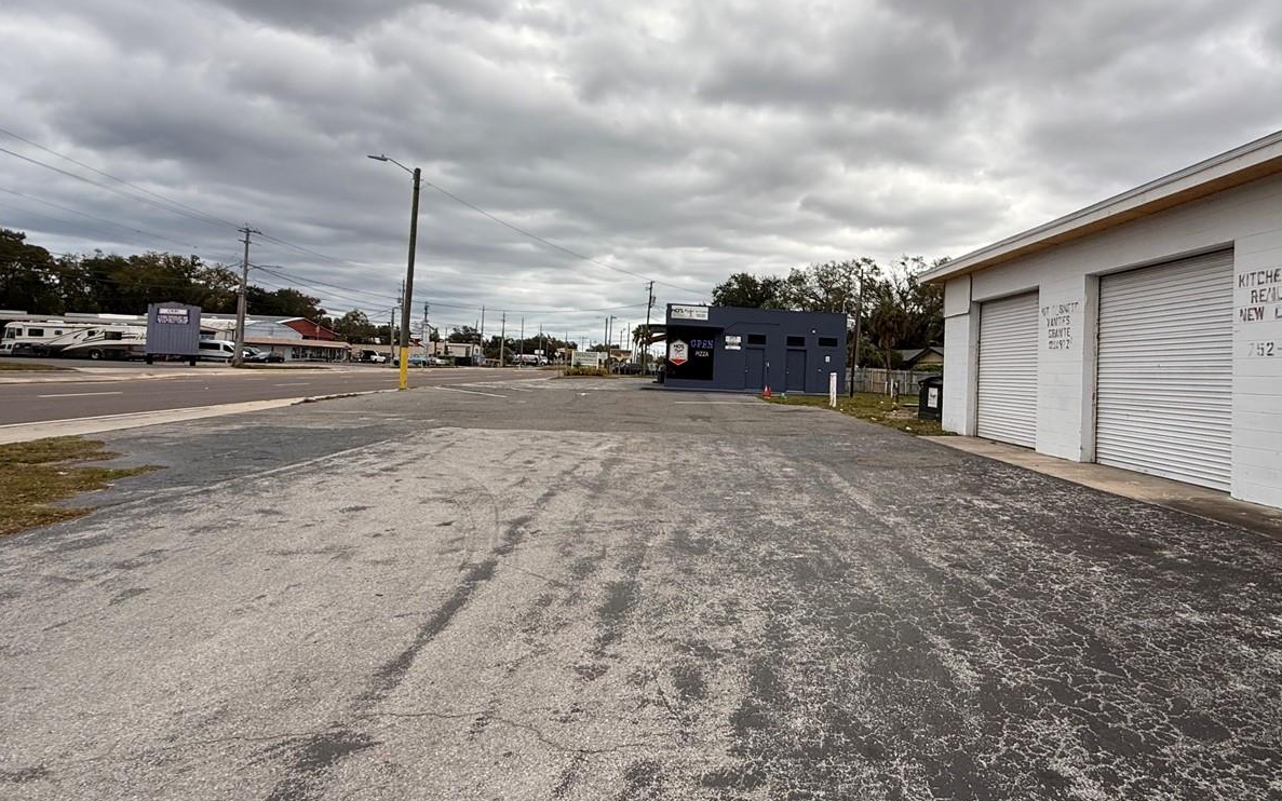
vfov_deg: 59.5
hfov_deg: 84.3
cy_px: 357
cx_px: 754
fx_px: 699
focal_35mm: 20
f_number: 2.2
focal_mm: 2.22
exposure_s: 1/1572
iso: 50
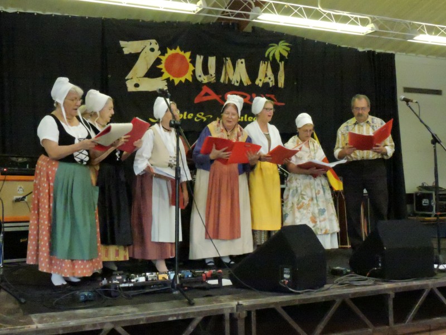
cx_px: 223
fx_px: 580
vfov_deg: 32.2
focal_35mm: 45
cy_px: 168
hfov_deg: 42.1
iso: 6400
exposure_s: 1/320
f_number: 8
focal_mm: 8.1
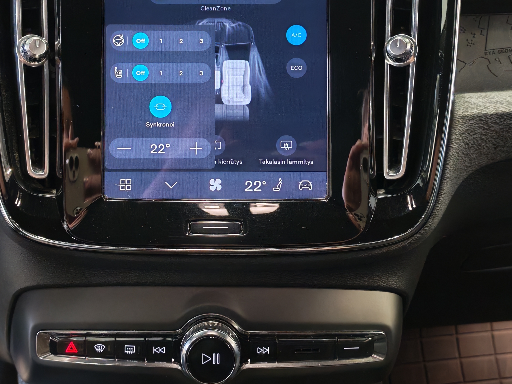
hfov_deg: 41.1
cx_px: 215
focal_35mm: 46
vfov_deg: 31.3
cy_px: 128
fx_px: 680
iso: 2000
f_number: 1.9
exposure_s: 1/50
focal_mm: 6.12
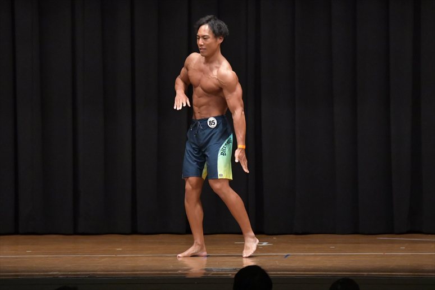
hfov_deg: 9.5
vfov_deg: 6.3
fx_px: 2621
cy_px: 145
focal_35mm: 217
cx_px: 218
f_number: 5.6
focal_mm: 145
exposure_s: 1/400
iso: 6400
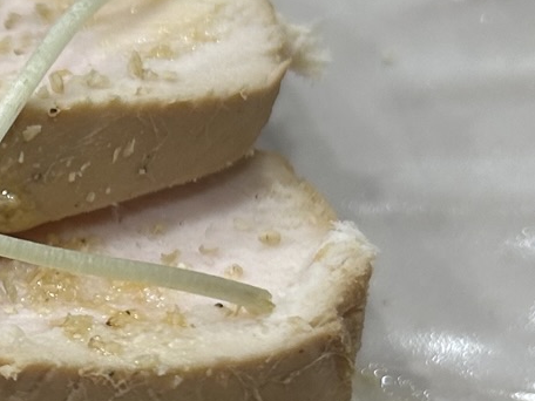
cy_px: 321
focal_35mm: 114
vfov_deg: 12.9
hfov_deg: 16.4
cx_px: -142
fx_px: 1762
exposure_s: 1/60
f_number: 1.5
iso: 80
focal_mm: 5.7
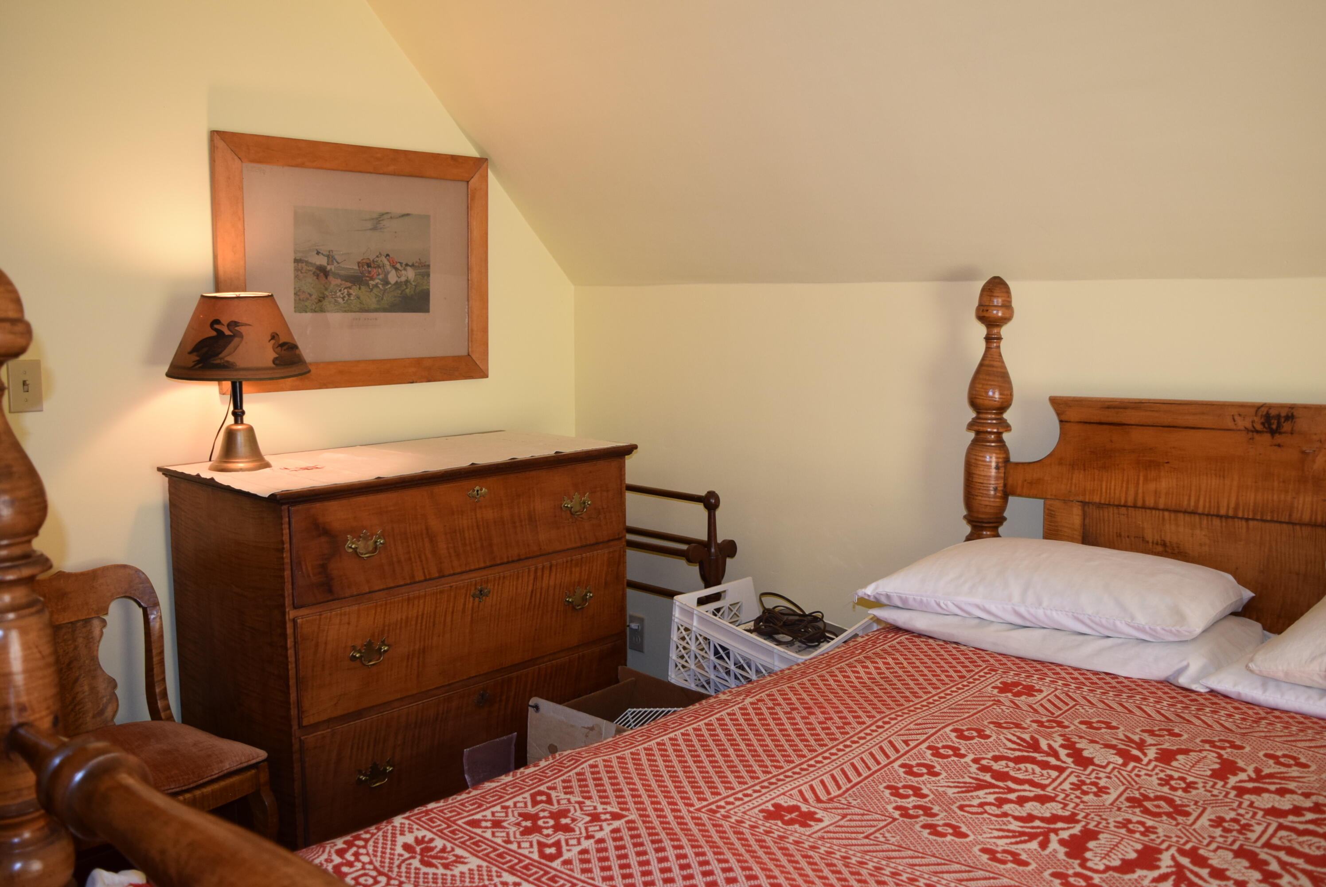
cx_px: 663
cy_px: 444
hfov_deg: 59.5
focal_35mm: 32
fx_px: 1161
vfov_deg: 41.8
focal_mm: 21
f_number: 4.5
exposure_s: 1/80
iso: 800
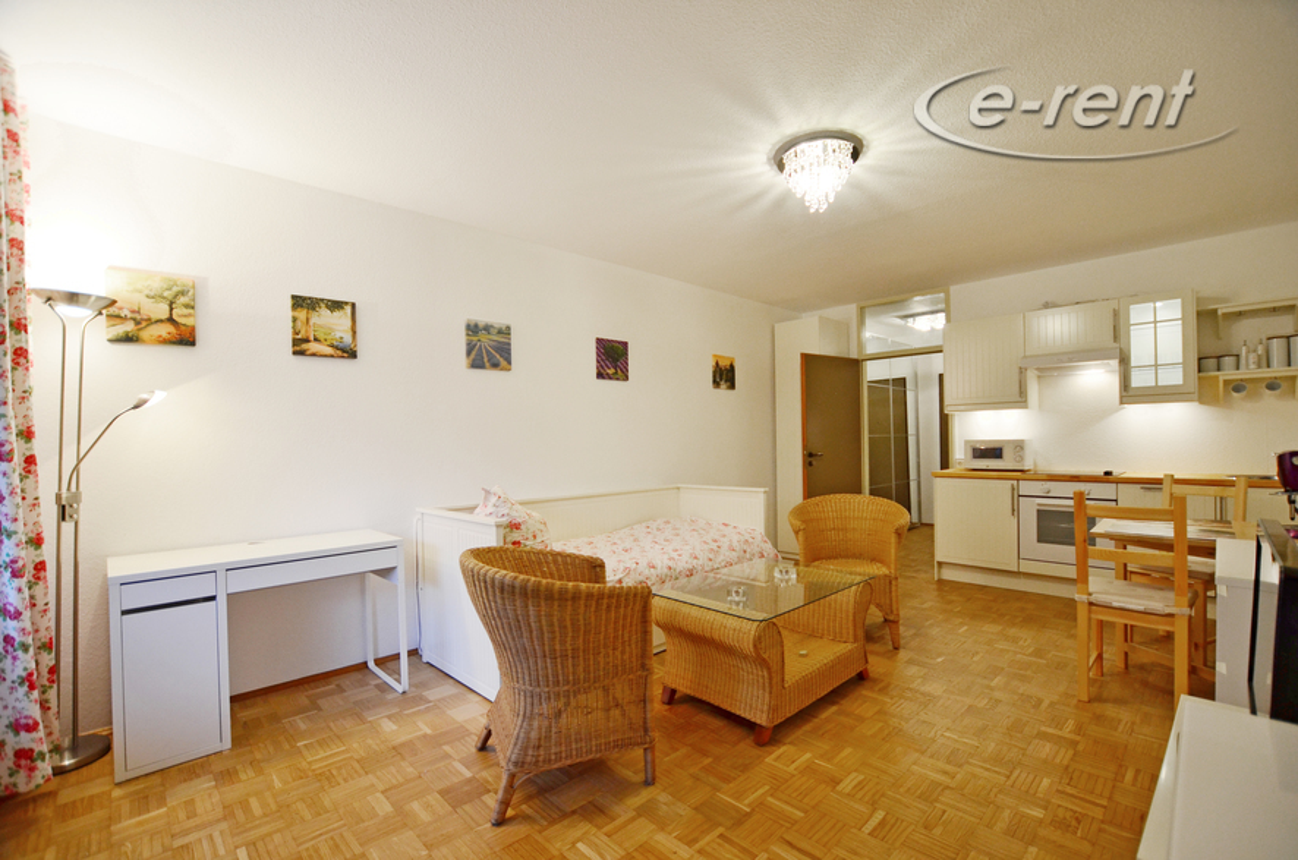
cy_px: 430
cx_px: 649
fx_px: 540
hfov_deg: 100.5
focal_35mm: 15
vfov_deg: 77.1
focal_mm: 10
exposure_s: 1/50
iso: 360
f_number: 3.5
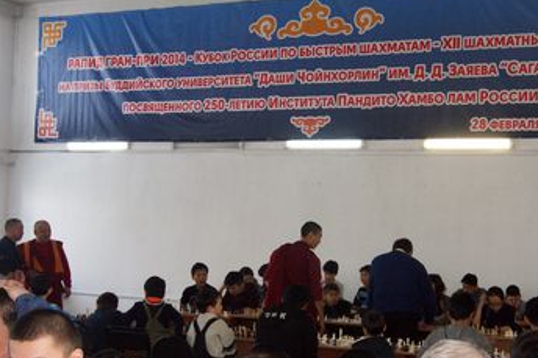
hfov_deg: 29.5
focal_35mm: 68
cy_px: 247
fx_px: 1016
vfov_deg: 19.9
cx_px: 355
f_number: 5.6
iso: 400
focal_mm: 26
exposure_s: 1/60
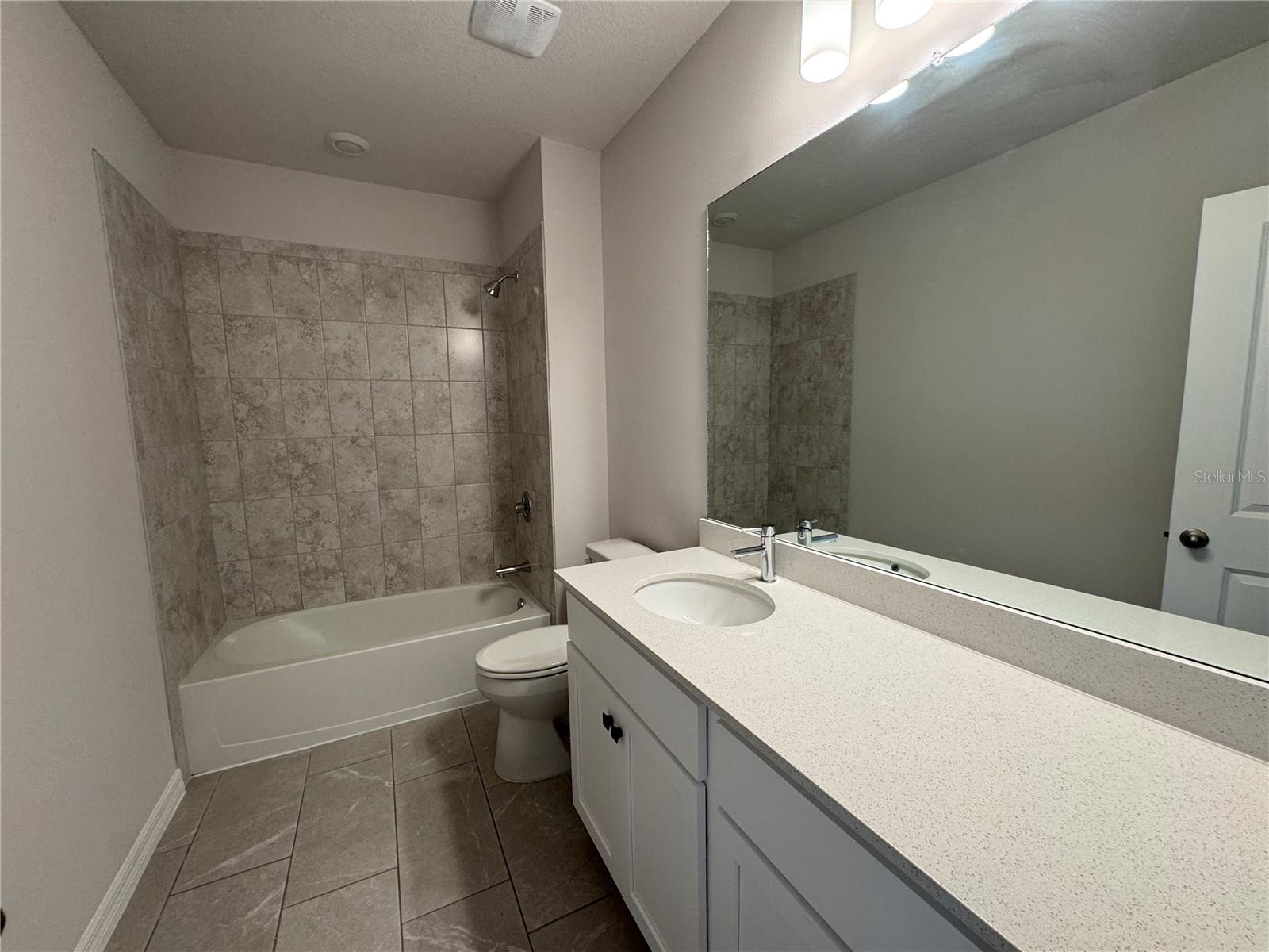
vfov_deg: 85.7
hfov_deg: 102.1
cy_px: 476
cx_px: 634
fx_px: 513
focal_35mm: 14
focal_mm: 2.22
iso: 160
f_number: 2.2
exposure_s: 1/120
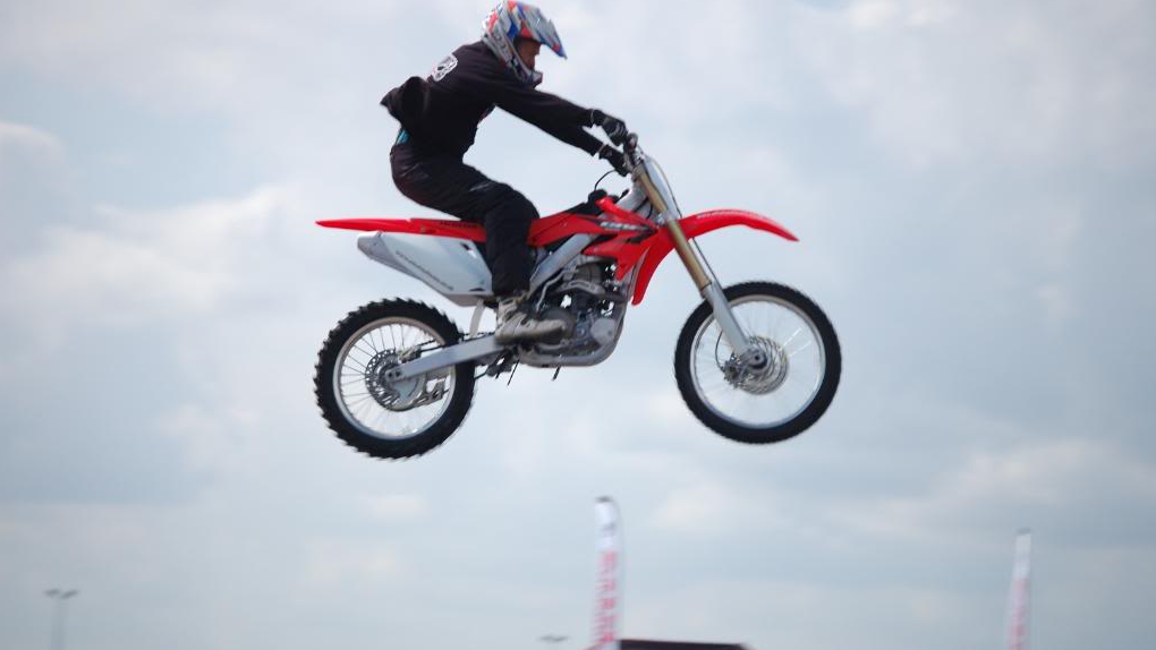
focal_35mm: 229
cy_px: 332
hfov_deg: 9.4
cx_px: 577
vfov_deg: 5.3
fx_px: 7006
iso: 200
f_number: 5.6
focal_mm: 145
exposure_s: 1/250
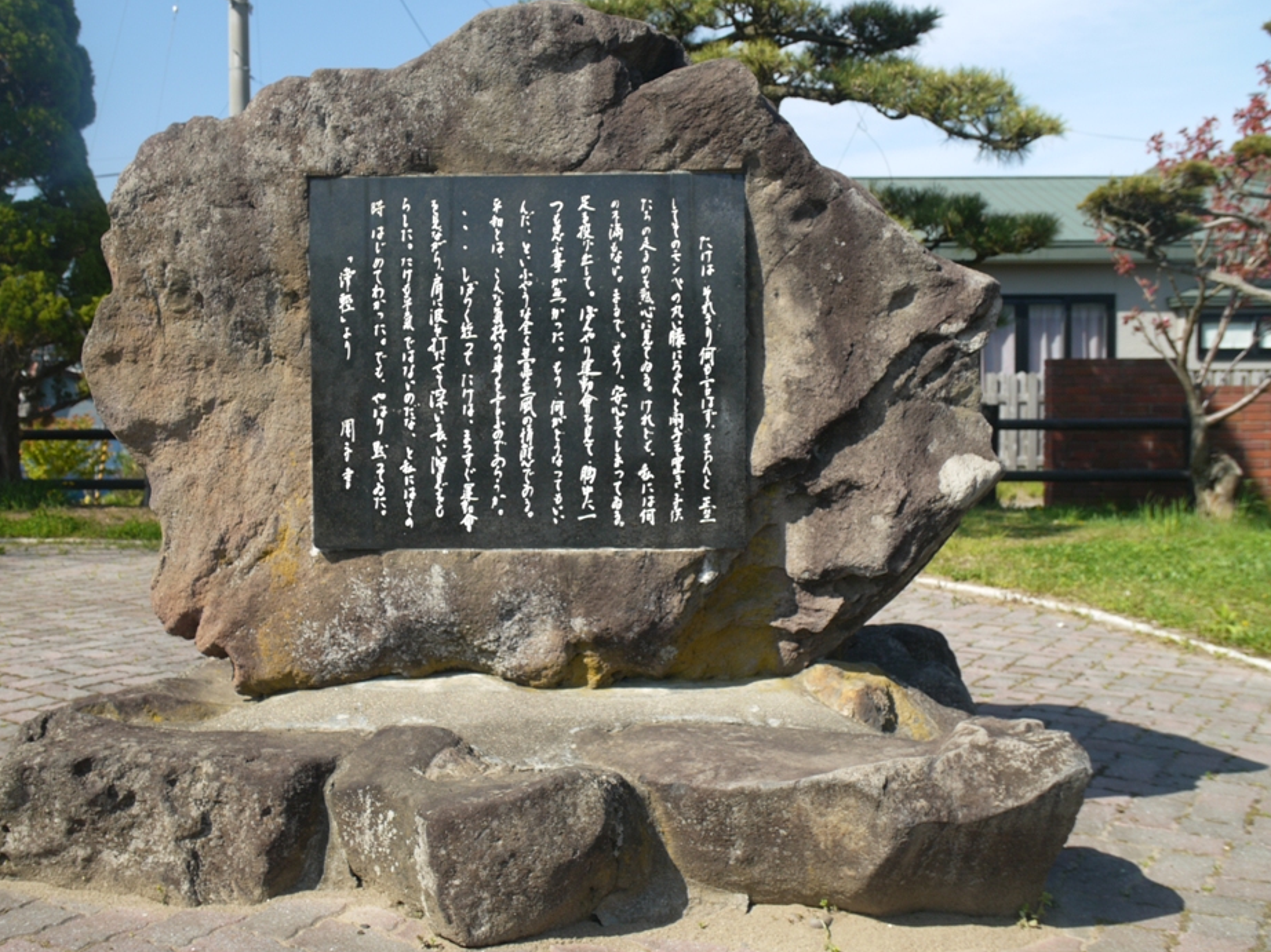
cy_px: 442
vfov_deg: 36.8
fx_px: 1432
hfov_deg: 47.7
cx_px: 545
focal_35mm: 39
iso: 100
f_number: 4.5
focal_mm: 17
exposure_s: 1/160
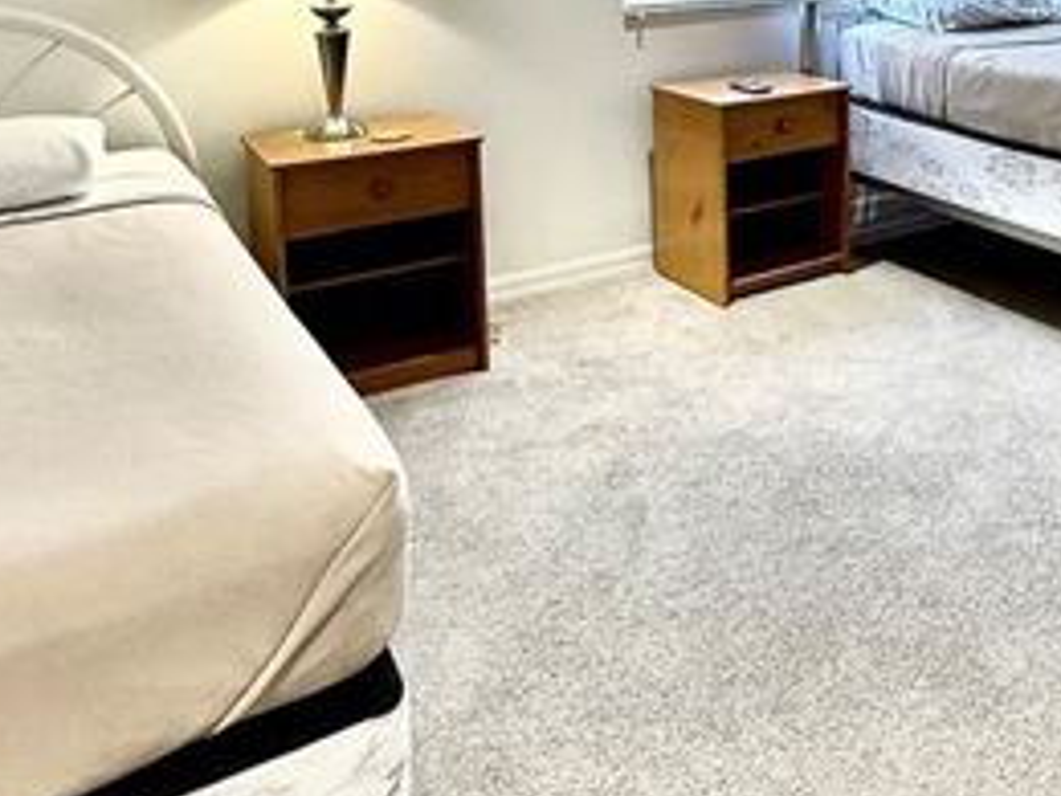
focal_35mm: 38
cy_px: -4
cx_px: 786
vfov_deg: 34.3
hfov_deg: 47.3
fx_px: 1165
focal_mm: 2.22
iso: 125
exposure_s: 1/120
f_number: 2.2
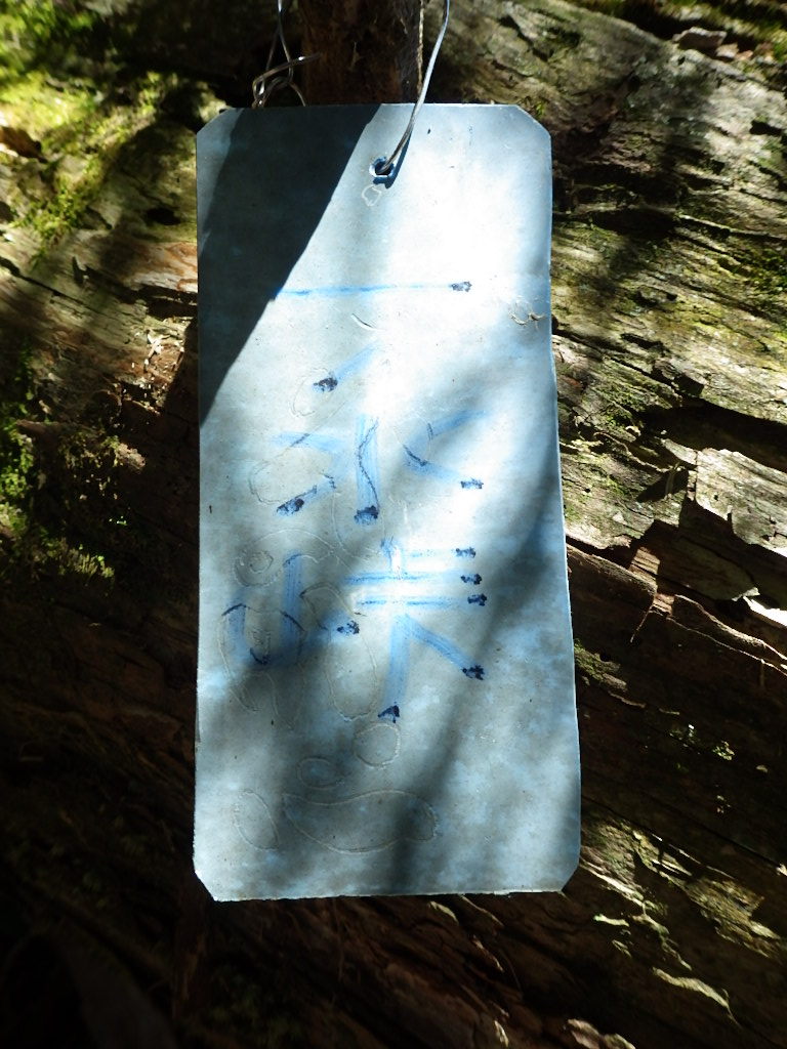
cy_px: 524
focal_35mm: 25
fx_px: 758
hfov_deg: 54.9
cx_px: 394
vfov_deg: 69.4
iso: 125
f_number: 2.8
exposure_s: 1/400
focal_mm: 4.5
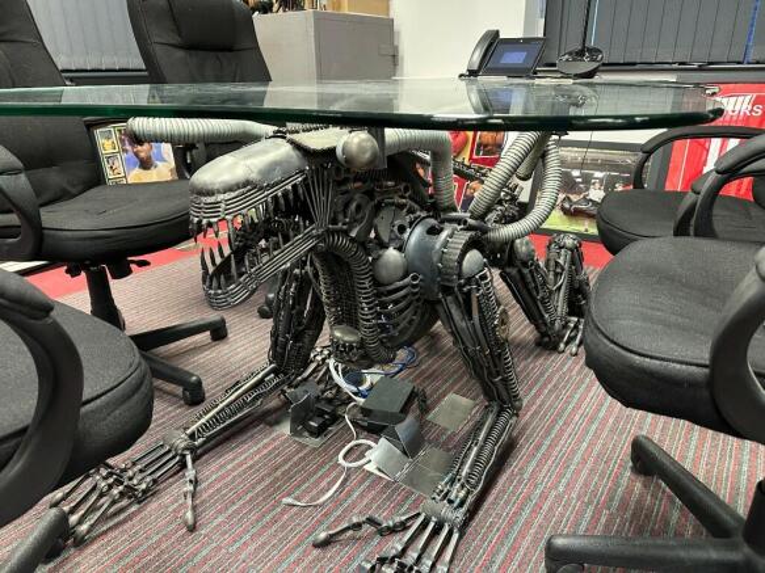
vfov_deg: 56.8
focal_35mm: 24
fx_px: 530
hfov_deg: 71.6
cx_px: 382
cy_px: 286
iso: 400
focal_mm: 6.86
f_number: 1.78
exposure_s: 1/50
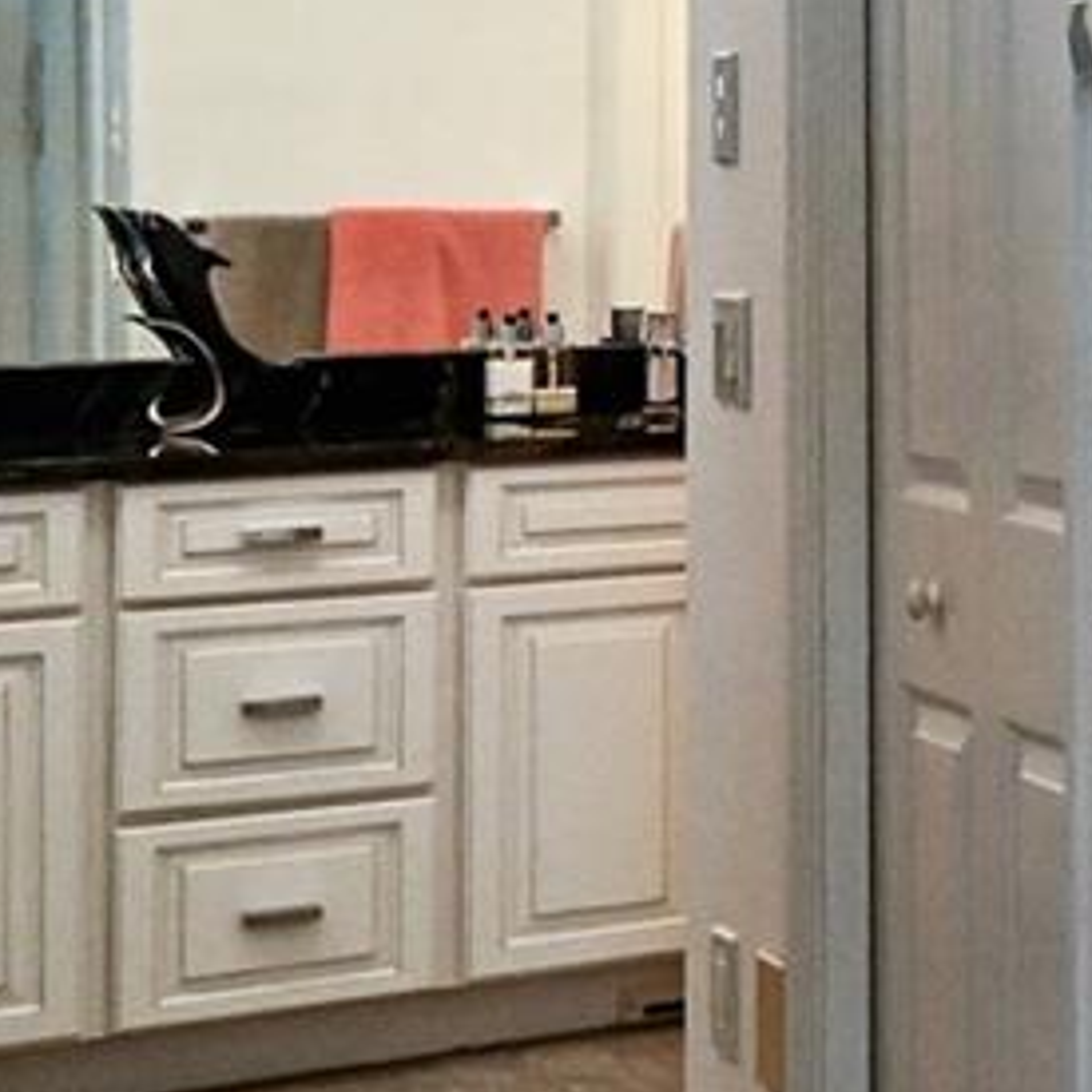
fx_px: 3355
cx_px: 2708
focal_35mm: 94
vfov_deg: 18.0
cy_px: 0
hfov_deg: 13.2
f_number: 8
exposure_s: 1/100
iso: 3200
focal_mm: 19
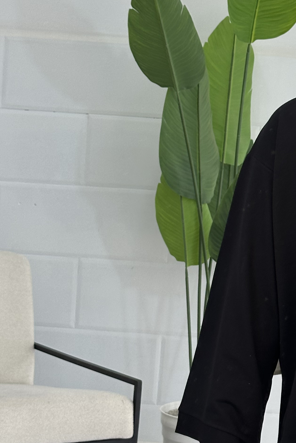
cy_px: 238
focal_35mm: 107
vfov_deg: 19.1
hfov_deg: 12.5
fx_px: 1320
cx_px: 345
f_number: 1.78
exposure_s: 1/218
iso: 64
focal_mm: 6.86
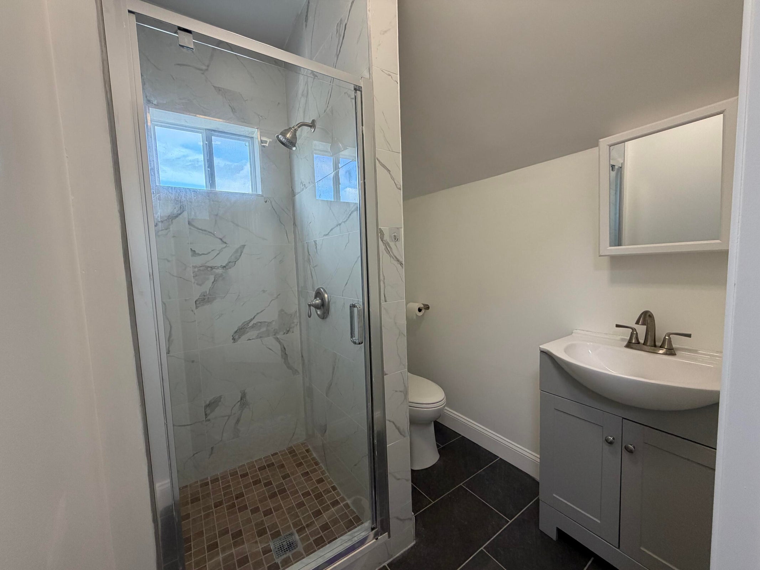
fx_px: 307
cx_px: 380
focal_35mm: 14
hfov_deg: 102.1
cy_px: 285
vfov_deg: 85.7
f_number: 2.2
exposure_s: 1/120
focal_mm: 2.22
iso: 200
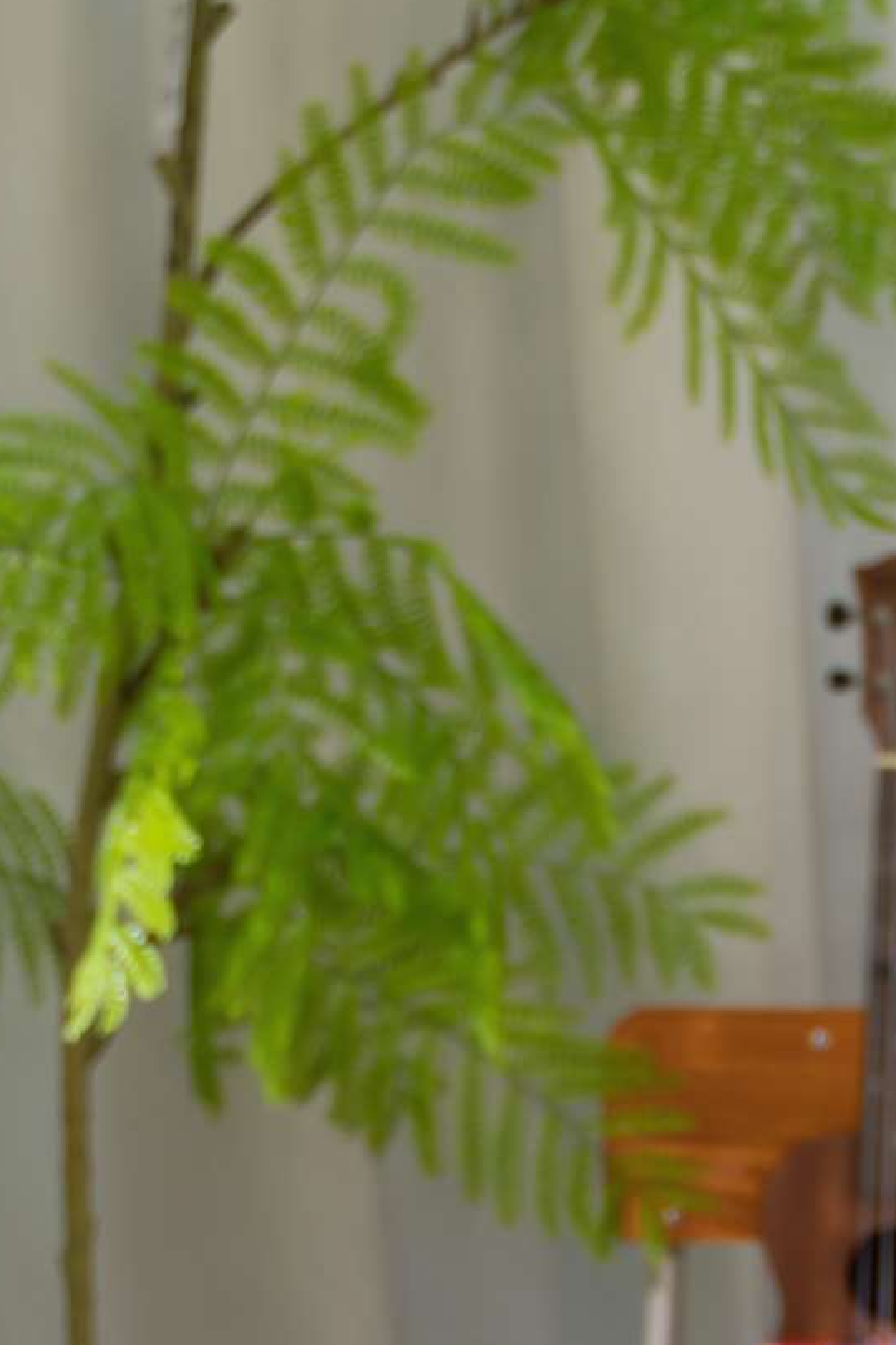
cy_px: 1066
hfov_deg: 7.9
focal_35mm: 170
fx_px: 6346
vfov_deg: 12.0
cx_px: 1422
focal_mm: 34
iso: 160
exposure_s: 1/160
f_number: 2.8
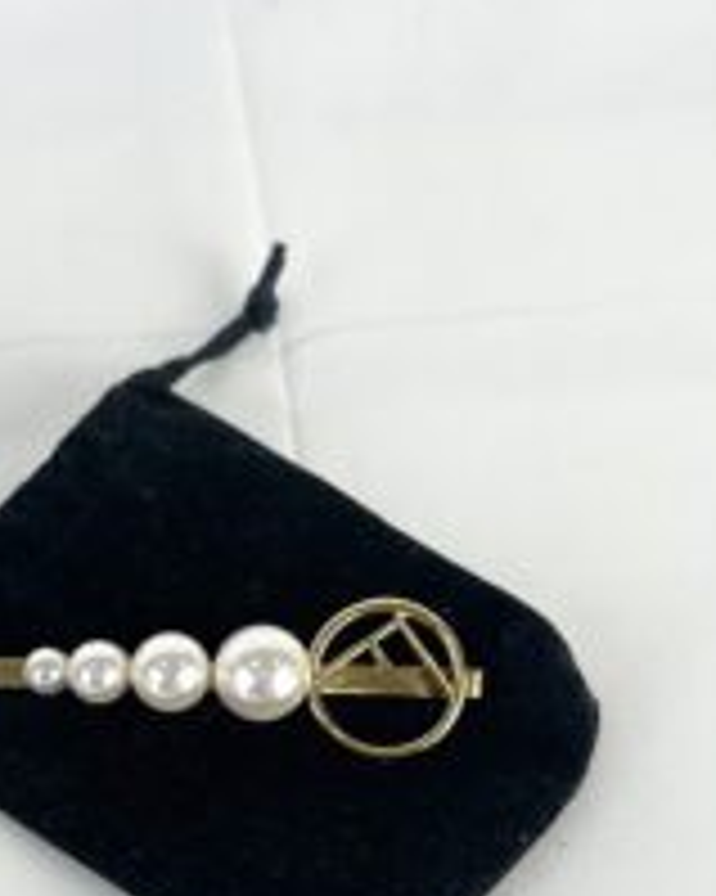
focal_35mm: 51
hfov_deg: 29.1
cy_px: 698
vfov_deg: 35.6
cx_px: 162
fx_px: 1352
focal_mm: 5.7
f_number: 1.5
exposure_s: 1/109
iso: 32
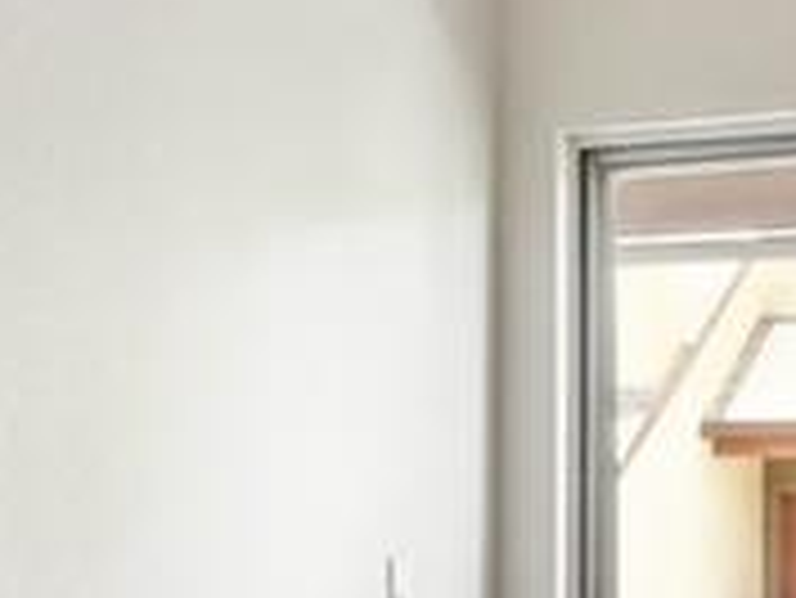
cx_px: 342
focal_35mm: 130
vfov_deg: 11.4
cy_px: 490
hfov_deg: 15.2
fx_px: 2991
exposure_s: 1/8
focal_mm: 10
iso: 100
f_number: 7.1
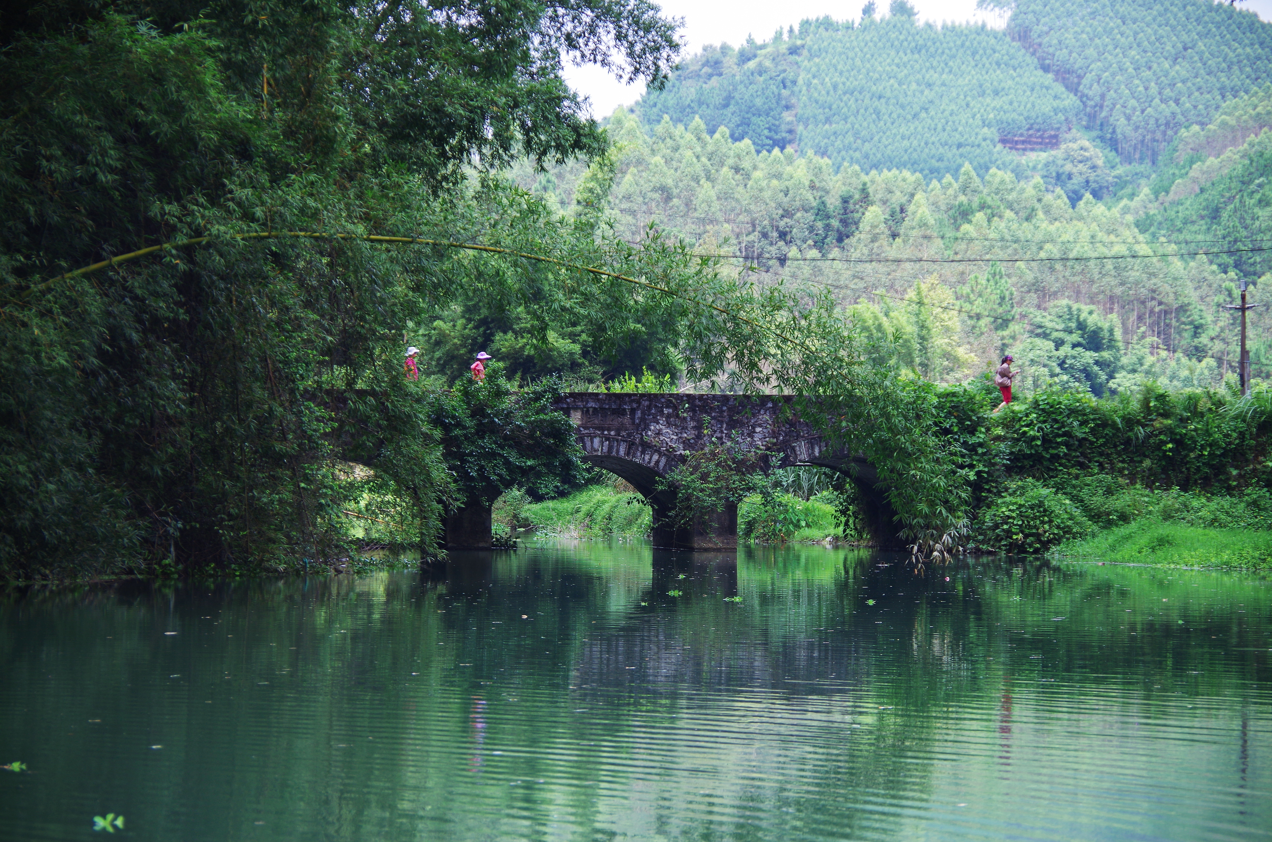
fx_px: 4125
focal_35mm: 117
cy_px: 421
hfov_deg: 17.5
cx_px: 636
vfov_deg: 11.7
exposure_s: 1/160
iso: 100
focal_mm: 78
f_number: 5.6
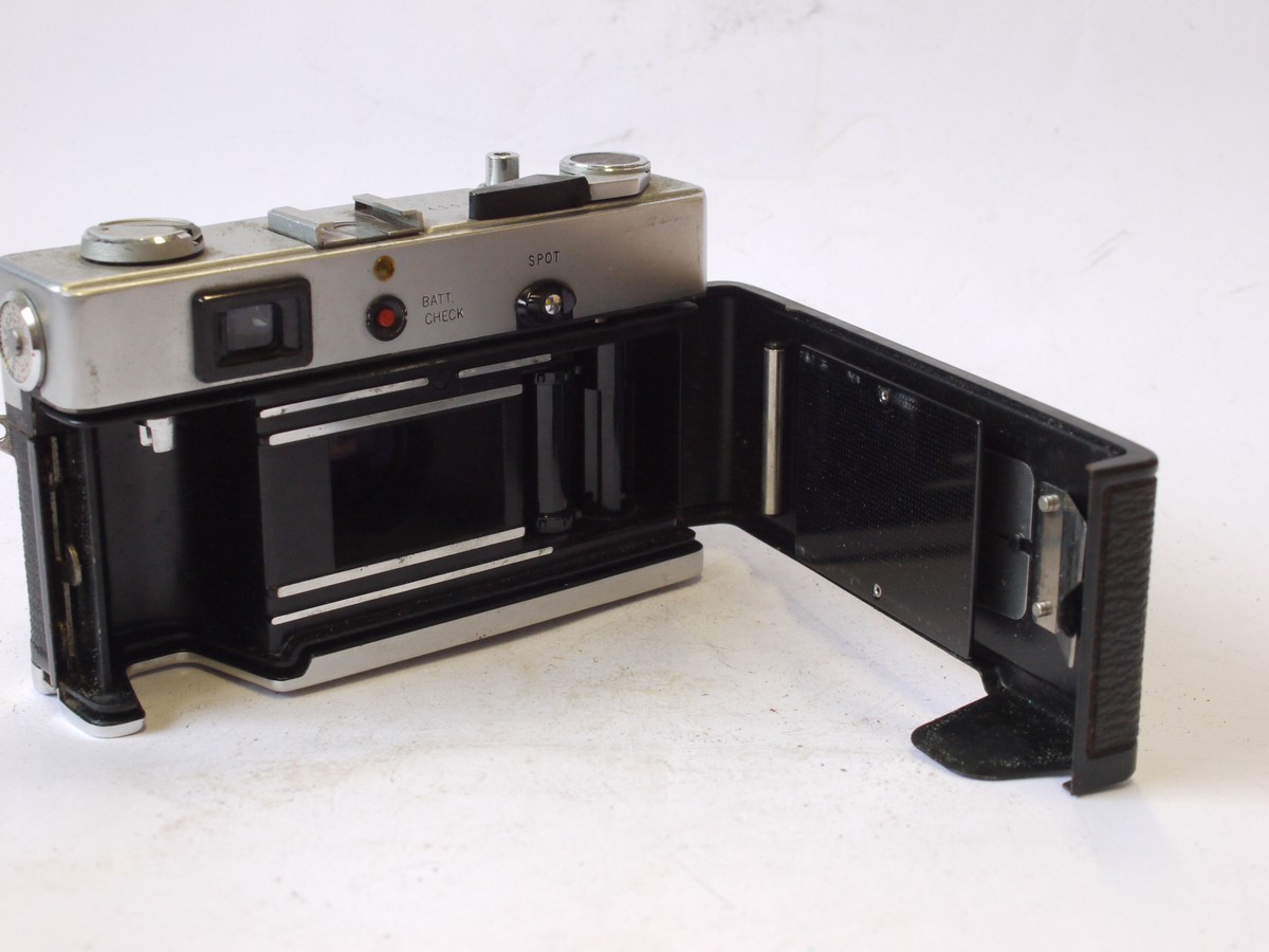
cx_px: 634
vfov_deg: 24.4
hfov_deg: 32.2
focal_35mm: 60
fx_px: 2200
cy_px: 476
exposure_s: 1/80
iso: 800
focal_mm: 30
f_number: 8
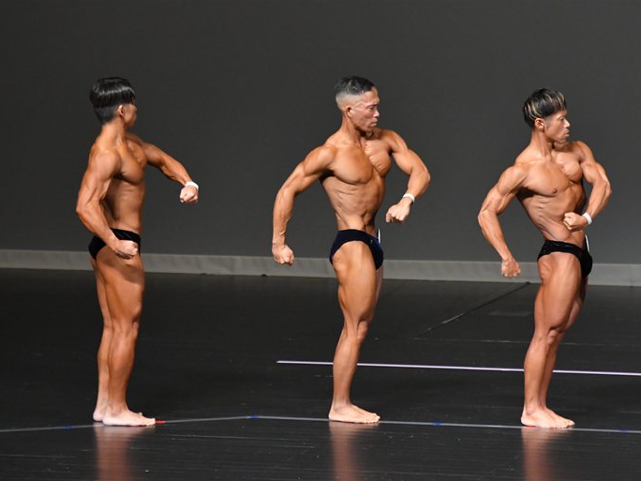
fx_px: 6351
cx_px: 352
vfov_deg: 4.3
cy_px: 241
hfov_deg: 5.8
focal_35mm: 343
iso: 5000
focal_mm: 210
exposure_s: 1/400
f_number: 5.6
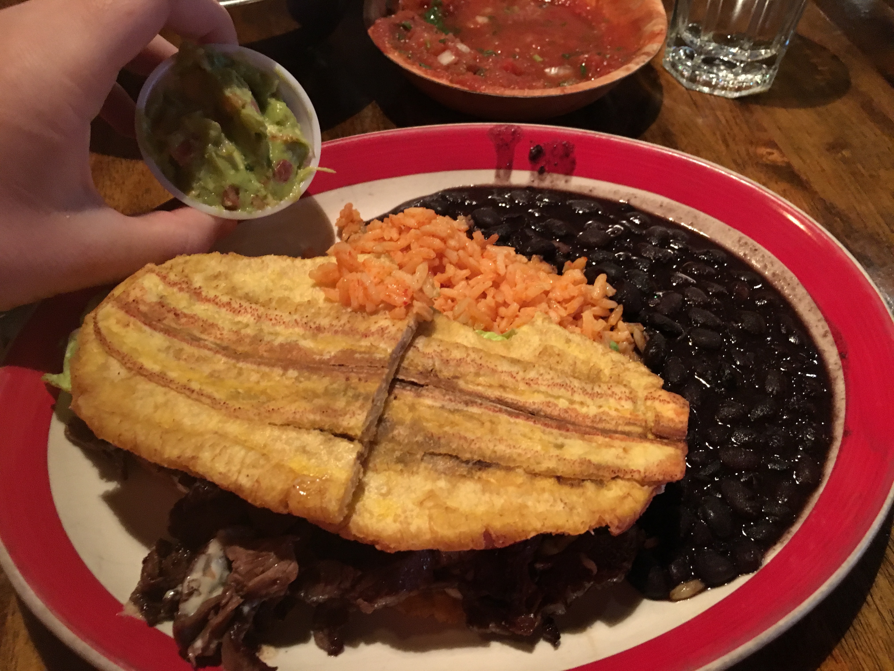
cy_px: 336
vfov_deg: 48.2
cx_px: 447
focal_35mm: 29
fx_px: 749
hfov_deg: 61.7
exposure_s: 1/15
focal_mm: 4.15
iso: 400
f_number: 2.2
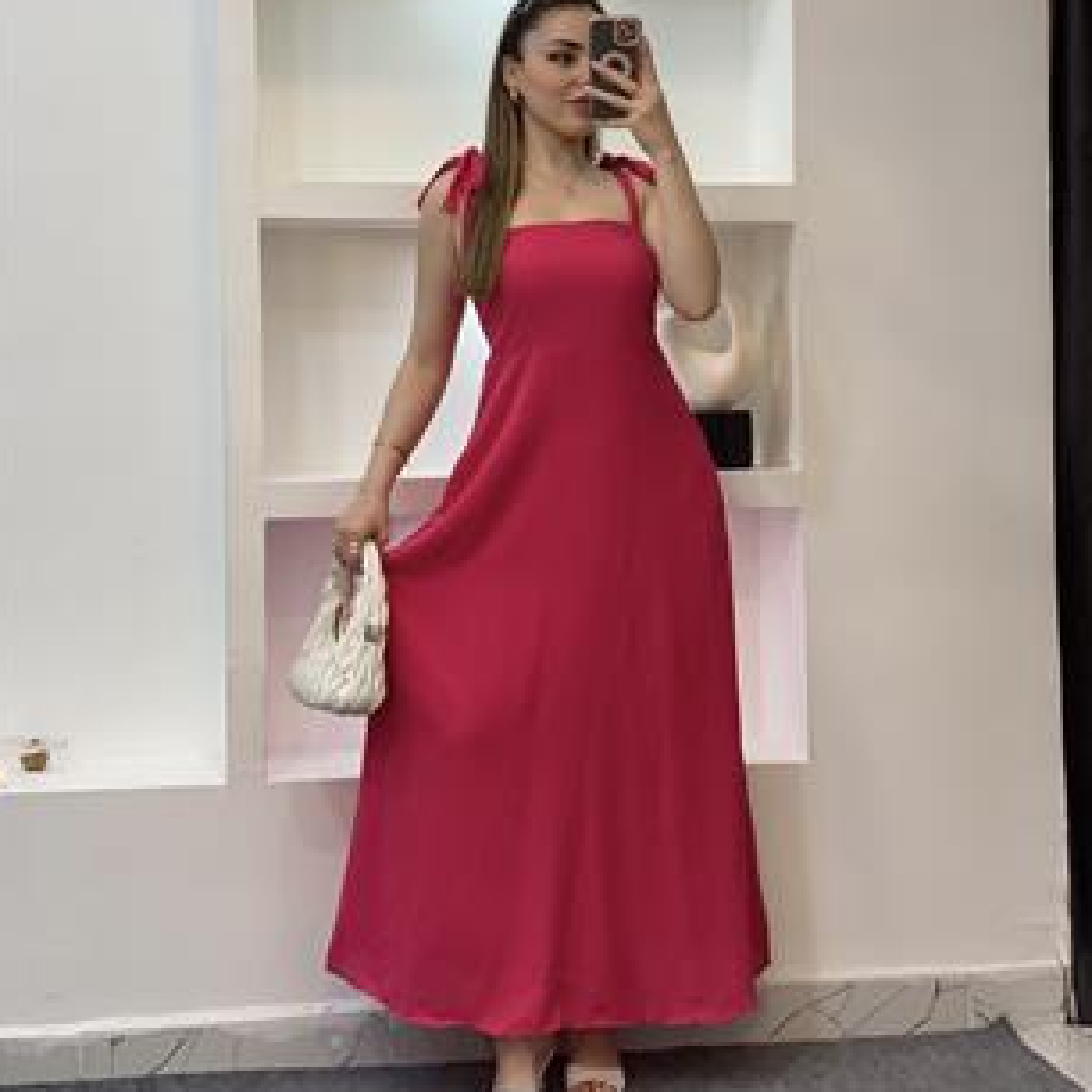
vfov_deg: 27.7
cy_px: 469
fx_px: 2213
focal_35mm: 62
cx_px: 542
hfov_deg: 27.7
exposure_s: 1/100
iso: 80
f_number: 2
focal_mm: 6
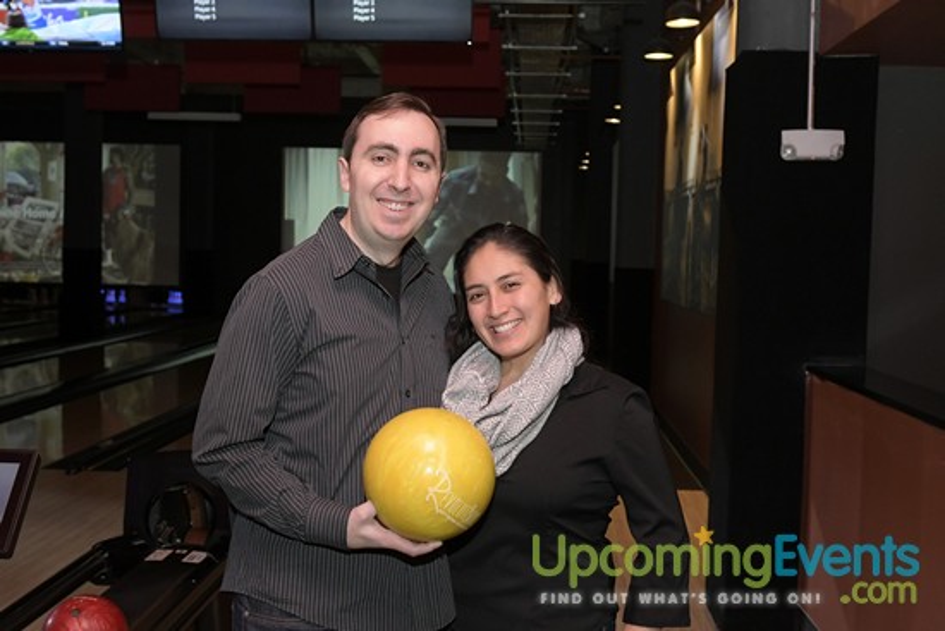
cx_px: 472
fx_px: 1142
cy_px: 316
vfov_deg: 30.9
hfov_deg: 45.0
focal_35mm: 44
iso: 2000
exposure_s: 1/125
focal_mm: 29
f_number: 4.5
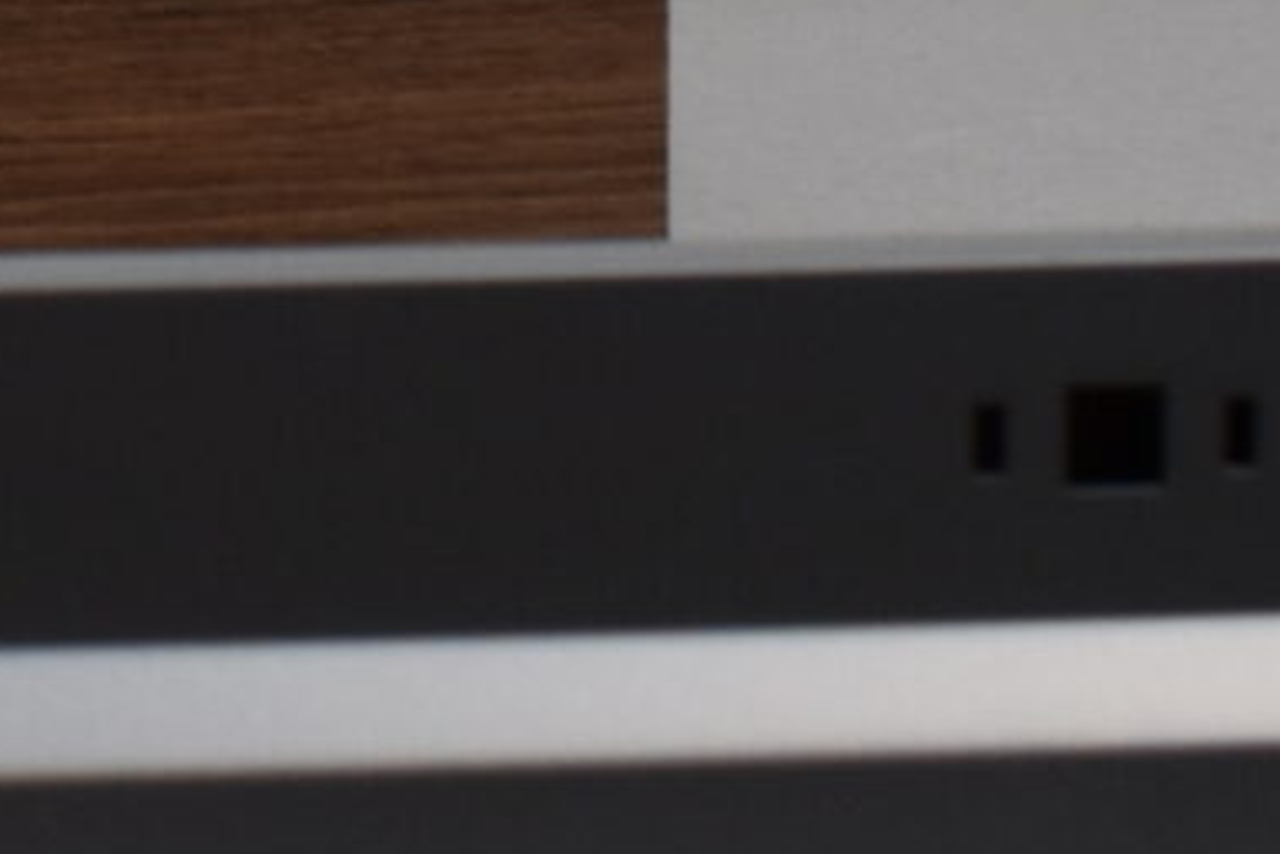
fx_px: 7149
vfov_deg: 6.6
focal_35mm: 201
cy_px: -799
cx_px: -1391
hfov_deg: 9.5
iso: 320
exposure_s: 1/125
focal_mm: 20
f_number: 5.6
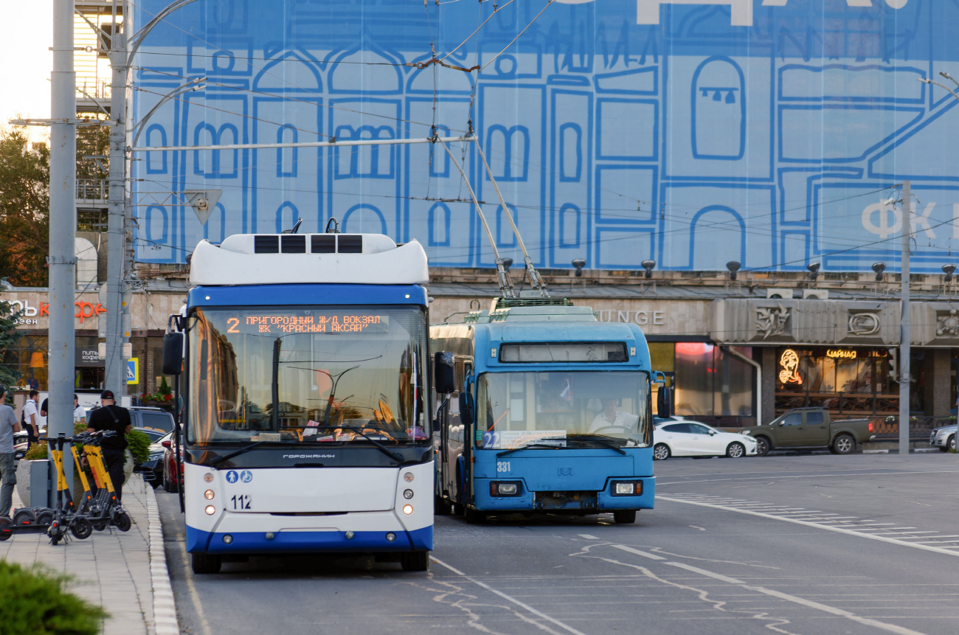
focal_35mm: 202
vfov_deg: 6.8
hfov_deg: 10.2
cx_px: 480
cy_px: 318
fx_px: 5383
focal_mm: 135
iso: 100
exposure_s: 1/125
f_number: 5
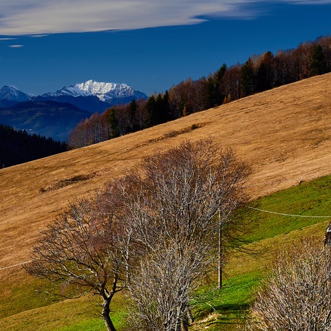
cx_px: 74
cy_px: 101
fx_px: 1363
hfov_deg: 13.8
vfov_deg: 13.8
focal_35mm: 126
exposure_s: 1/15
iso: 100
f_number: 10
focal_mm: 31
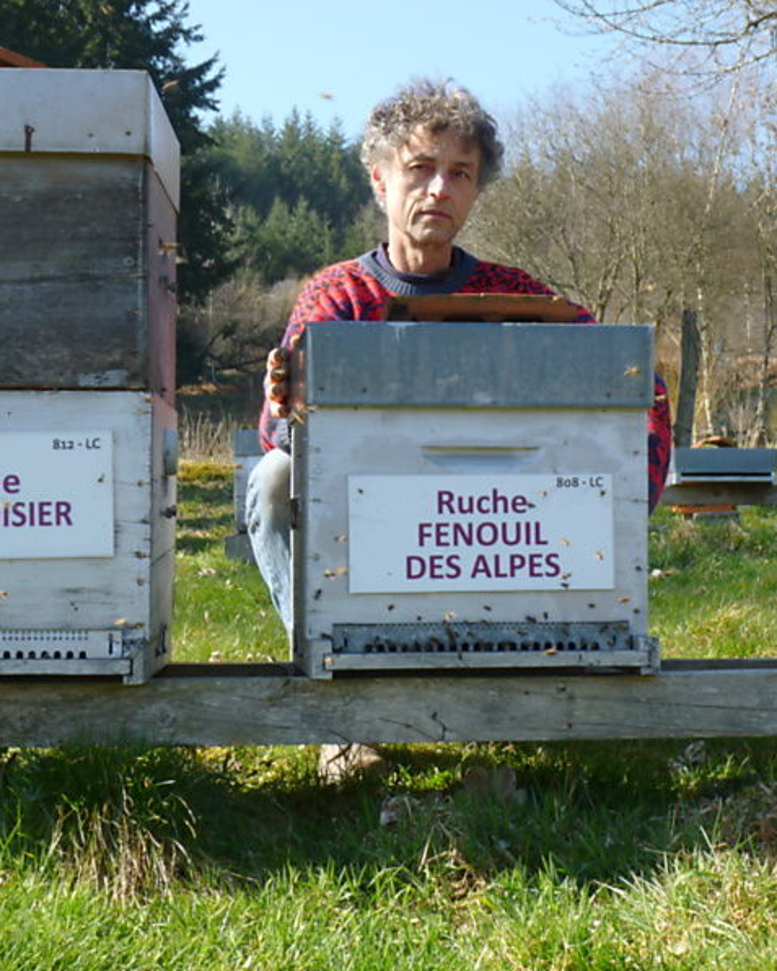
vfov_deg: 26.4
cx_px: 494
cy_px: 484
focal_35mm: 72
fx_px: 2069
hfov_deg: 21.2
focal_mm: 9.9
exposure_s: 1/200
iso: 100
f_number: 4.2
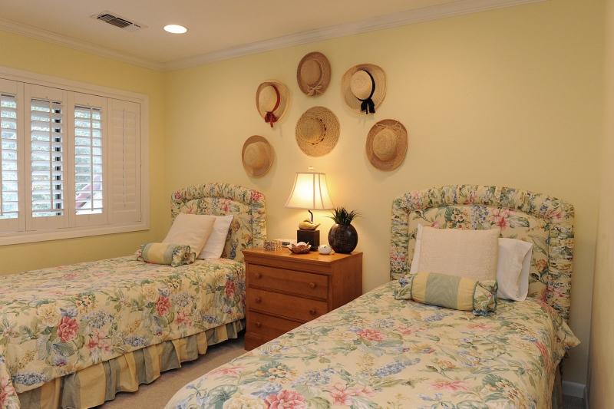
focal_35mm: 24
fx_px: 409
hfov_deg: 73.8
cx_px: 307
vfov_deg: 53.1
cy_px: 204
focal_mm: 24
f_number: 8
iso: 1600
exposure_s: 1/80
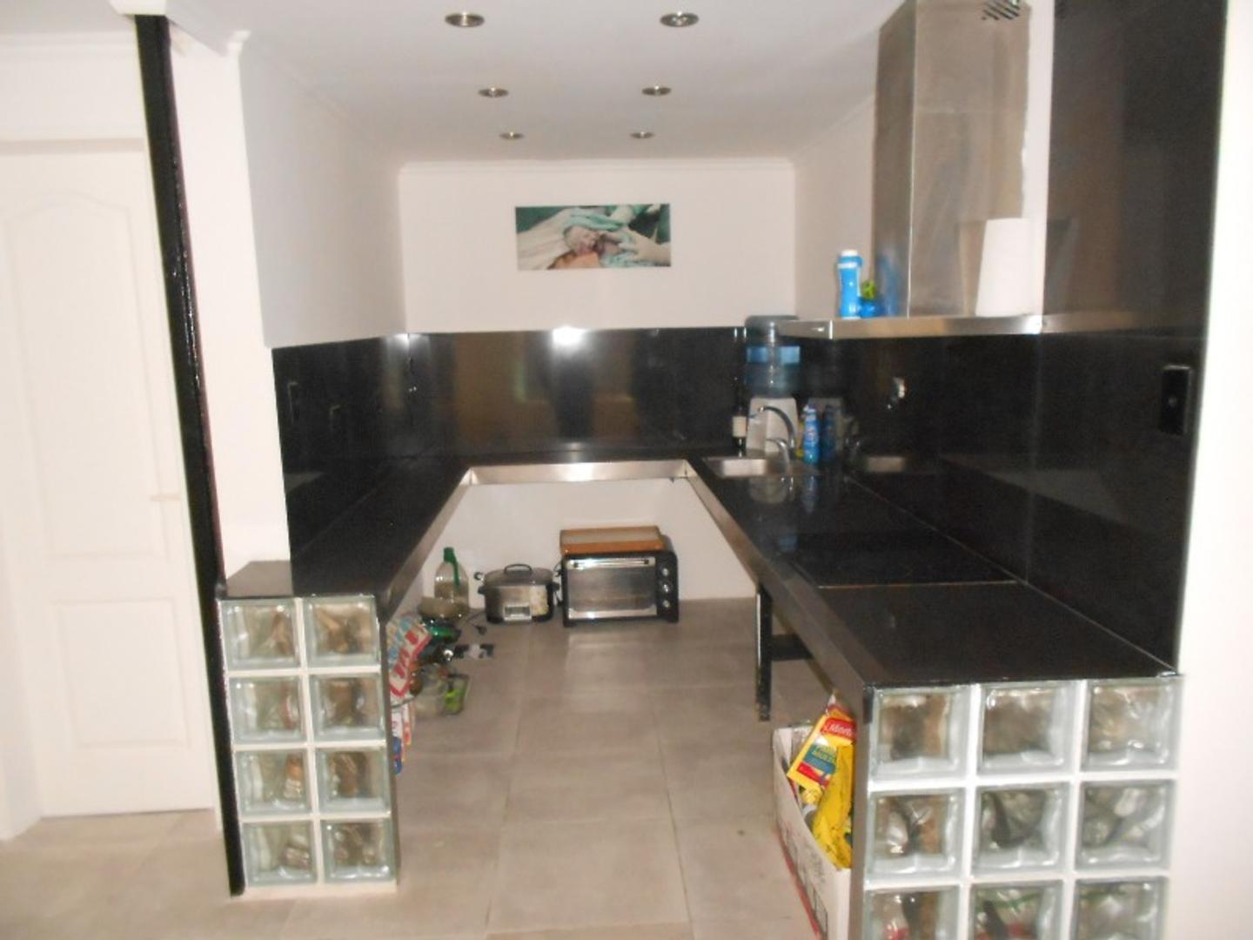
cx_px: 626
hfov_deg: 67.3
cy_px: 470
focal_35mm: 26
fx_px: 941
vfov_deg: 53.1
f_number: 3.2
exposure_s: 1/25
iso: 640
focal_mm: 4.6
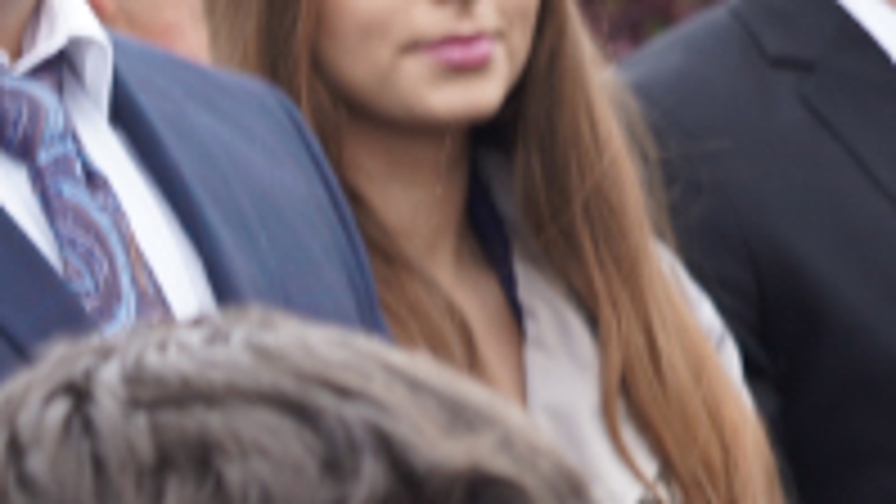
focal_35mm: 287
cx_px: -306
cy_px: 862
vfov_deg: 4.2
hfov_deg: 7.4
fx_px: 6820
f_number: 5
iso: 100
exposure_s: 1/100
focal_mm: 42
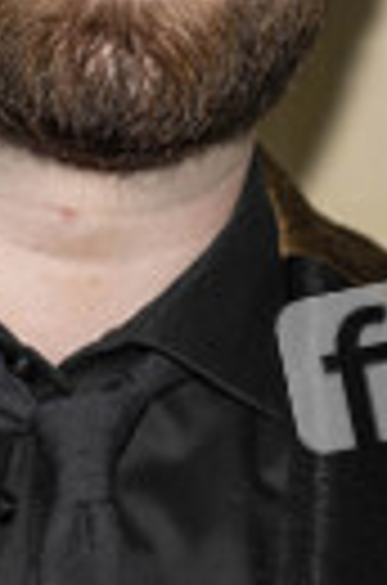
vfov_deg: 5.6
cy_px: 122
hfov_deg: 3.7
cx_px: 99
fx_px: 5949
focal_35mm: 367
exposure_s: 1/200
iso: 800
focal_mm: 119
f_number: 4.5
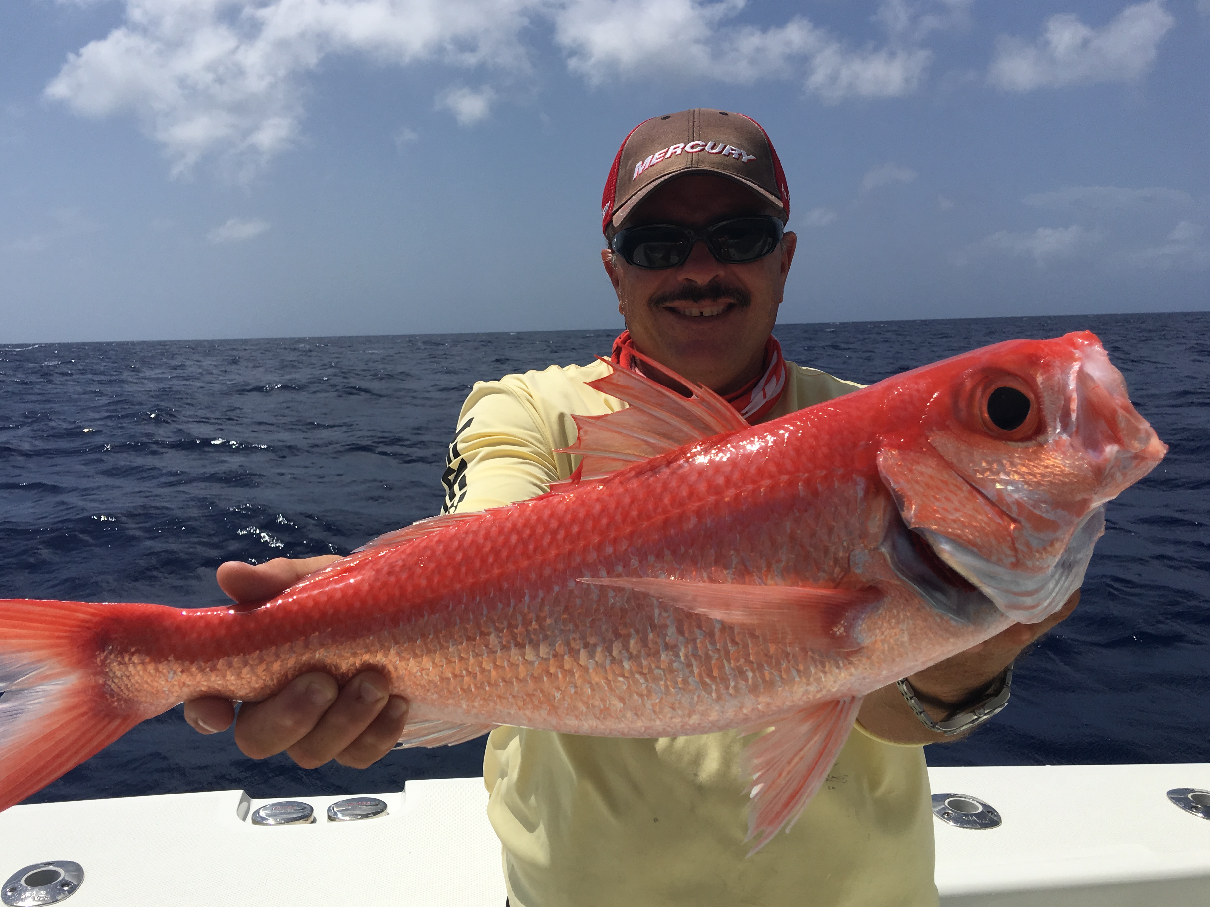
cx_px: 551
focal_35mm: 32
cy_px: 465
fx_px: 1119
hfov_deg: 56.7
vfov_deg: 44.2
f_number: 2.2
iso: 25
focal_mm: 4.15
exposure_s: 1/4525
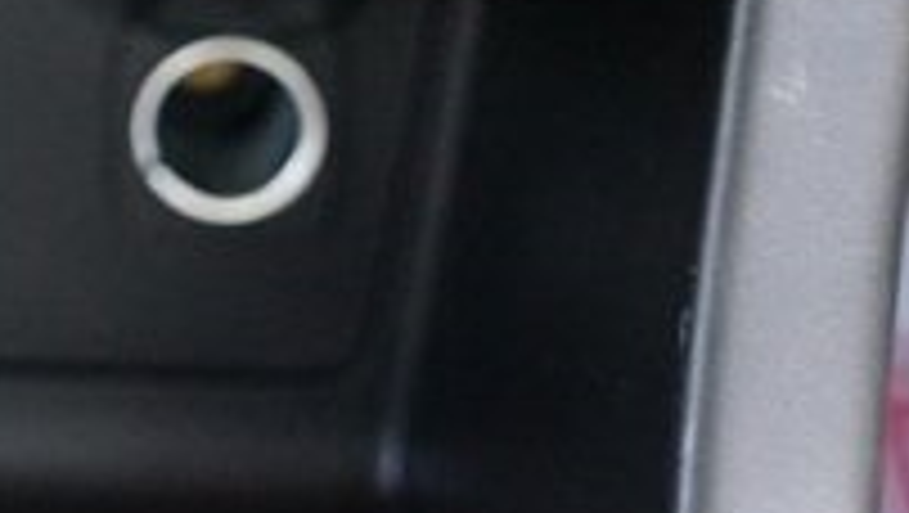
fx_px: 3522
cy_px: -331
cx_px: -238
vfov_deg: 8.1
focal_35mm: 146
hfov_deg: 14.2
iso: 6400
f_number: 3.5
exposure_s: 1/100
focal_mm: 44
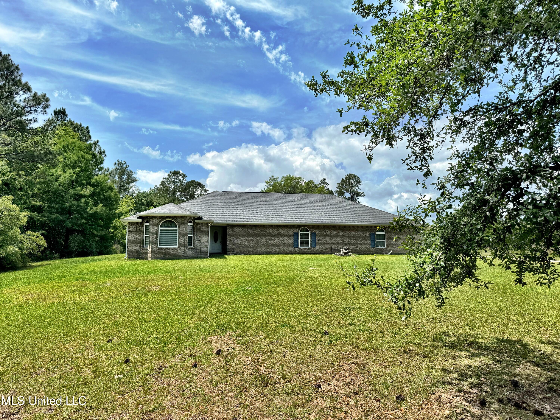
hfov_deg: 71.6
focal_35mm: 24
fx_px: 388
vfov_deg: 56.8
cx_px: 280
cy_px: 210
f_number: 1.78
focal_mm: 6.76
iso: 80
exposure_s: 1/6410
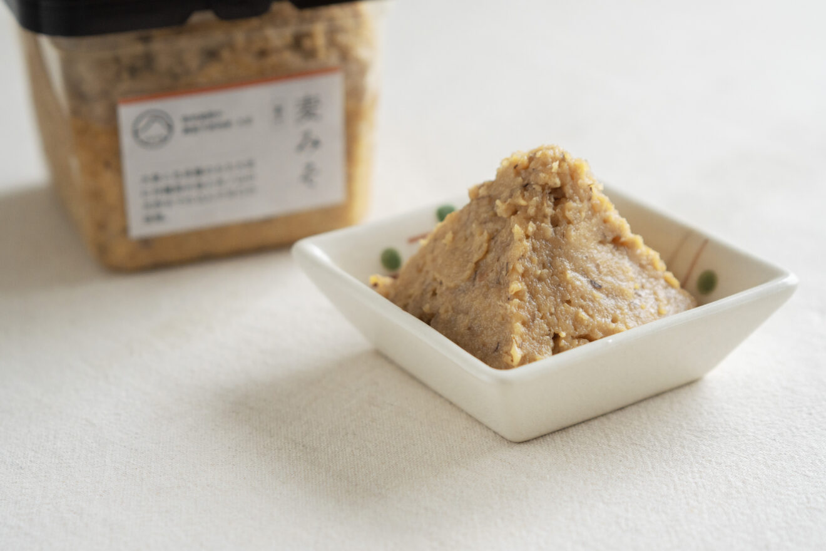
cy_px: 276
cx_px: 413
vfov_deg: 16.6
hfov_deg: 24.6
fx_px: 1893
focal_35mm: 82
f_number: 3.5
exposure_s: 1/400
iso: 800
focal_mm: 55
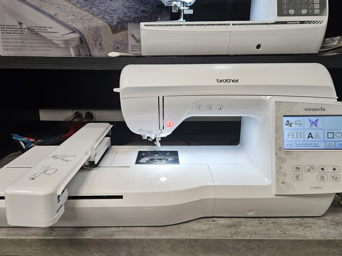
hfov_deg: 67.3
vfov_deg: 53.1
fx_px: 257
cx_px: 168
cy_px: 128
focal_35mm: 26
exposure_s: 1/190
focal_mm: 5.4
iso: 160
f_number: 1.8
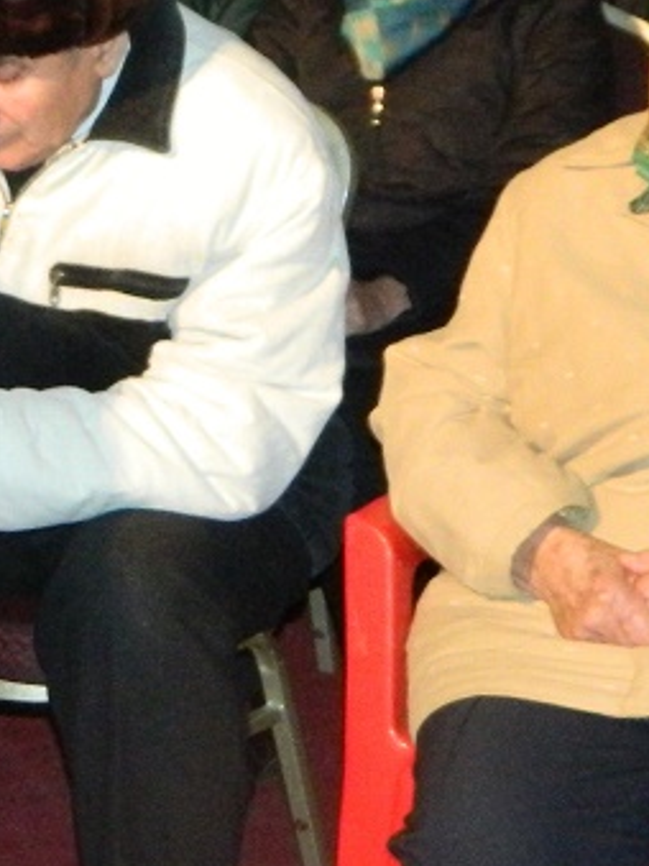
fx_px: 3627
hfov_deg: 9.5
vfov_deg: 13.3
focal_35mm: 145
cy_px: -123
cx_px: -695
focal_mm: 7.3
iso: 450
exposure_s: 1/40
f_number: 3.5
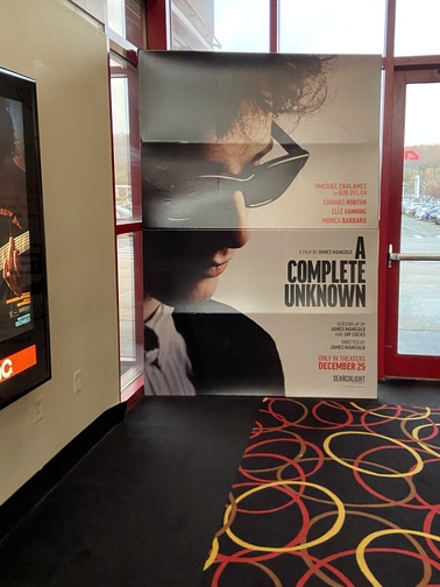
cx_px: 257
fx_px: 559
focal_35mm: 33
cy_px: 271
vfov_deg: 55.3
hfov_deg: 42.8
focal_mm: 4.25
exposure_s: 1/60
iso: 400
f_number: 1.8
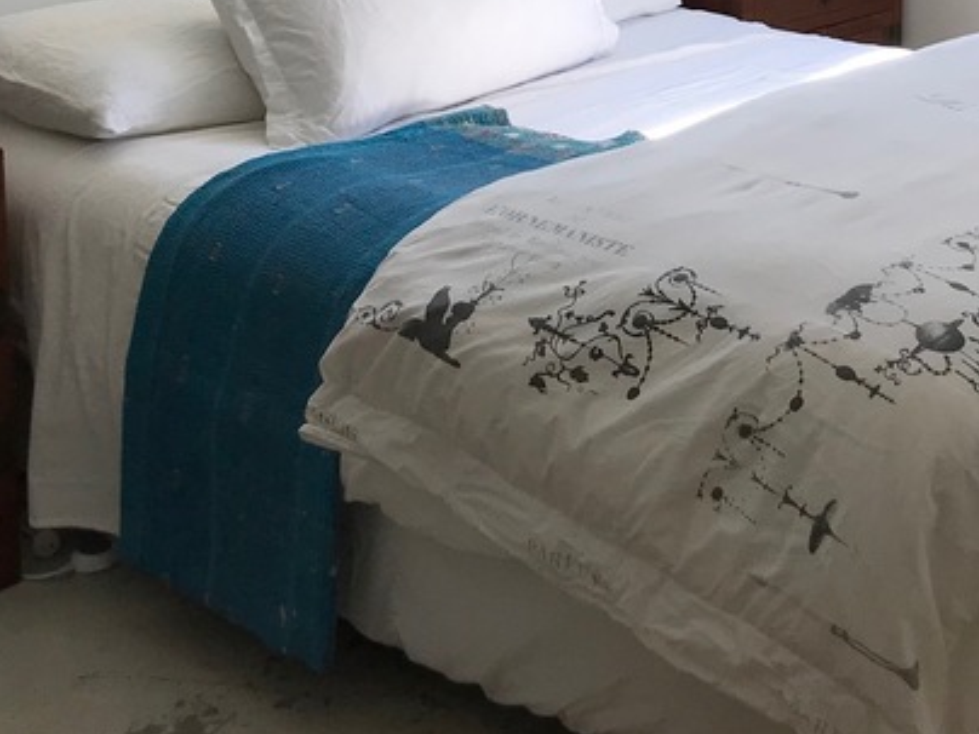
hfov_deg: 27.1
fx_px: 2008
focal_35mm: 71
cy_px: -167
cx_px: 712
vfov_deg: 19.4
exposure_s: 1/316
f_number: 1.8
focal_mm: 3.99
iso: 20
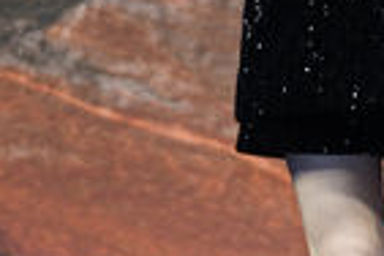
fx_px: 4437
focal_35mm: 416
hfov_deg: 4.9
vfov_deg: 3.3
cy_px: -188
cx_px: 379
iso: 400
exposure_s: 1/200
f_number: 2.8
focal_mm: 98
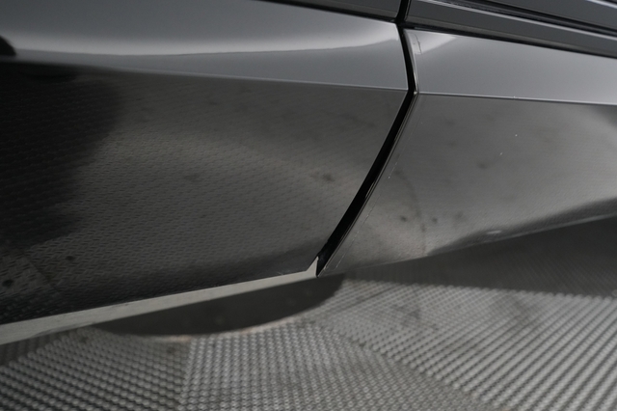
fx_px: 480
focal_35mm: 28
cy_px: 206
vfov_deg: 46.4
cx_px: 308
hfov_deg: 65.5
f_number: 4.5
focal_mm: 28
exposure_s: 1/100
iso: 5000
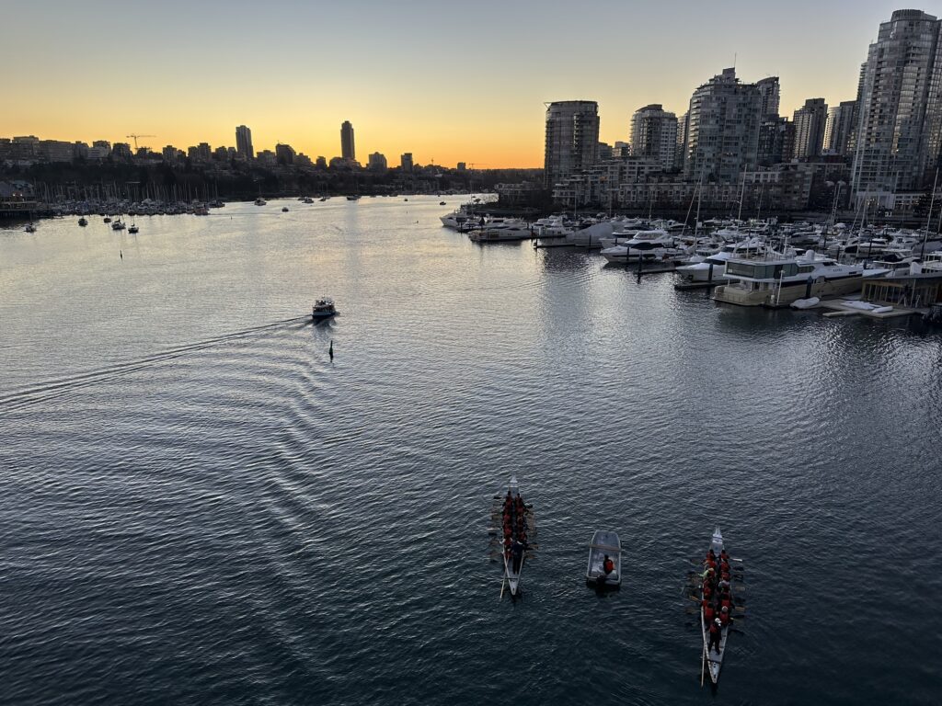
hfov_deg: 71.6
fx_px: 653
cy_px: 353
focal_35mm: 24
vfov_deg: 56.8
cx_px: 471
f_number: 1.78
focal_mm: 6.86
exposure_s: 1/312
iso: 80
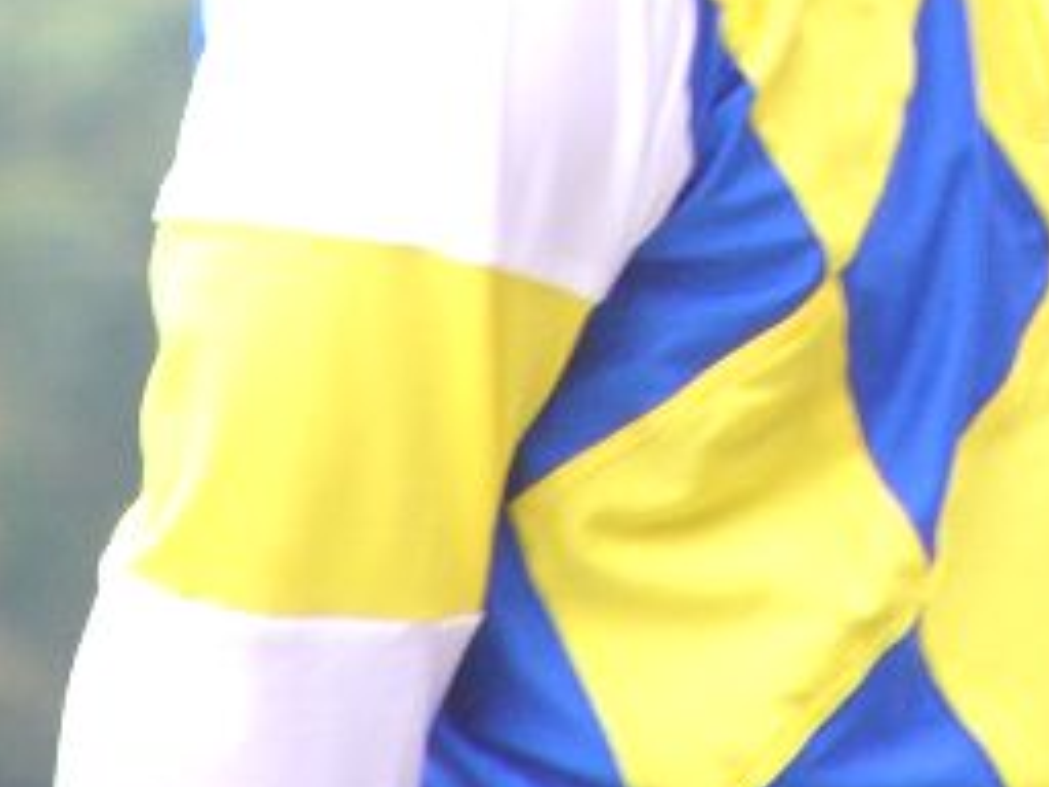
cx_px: 1164
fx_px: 32455
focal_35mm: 1071
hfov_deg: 1.9
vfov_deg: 1.4
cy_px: -176
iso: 75
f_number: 2.8
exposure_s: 1/50
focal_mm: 71.2
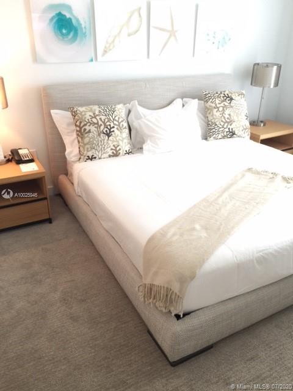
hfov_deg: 48.2
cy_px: 196
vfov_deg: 61.7
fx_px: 327
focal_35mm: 29
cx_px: 146
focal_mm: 4.15
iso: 80
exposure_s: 1/15
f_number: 2.2
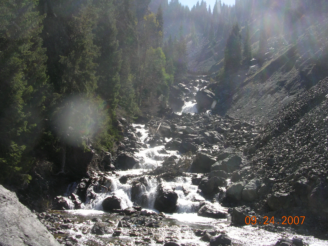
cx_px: 164
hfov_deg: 49.0
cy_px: 123
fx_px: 360
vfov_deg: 37.7
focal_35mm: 38
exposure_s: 1/264
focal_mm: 5.8
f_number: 5.6
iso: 50
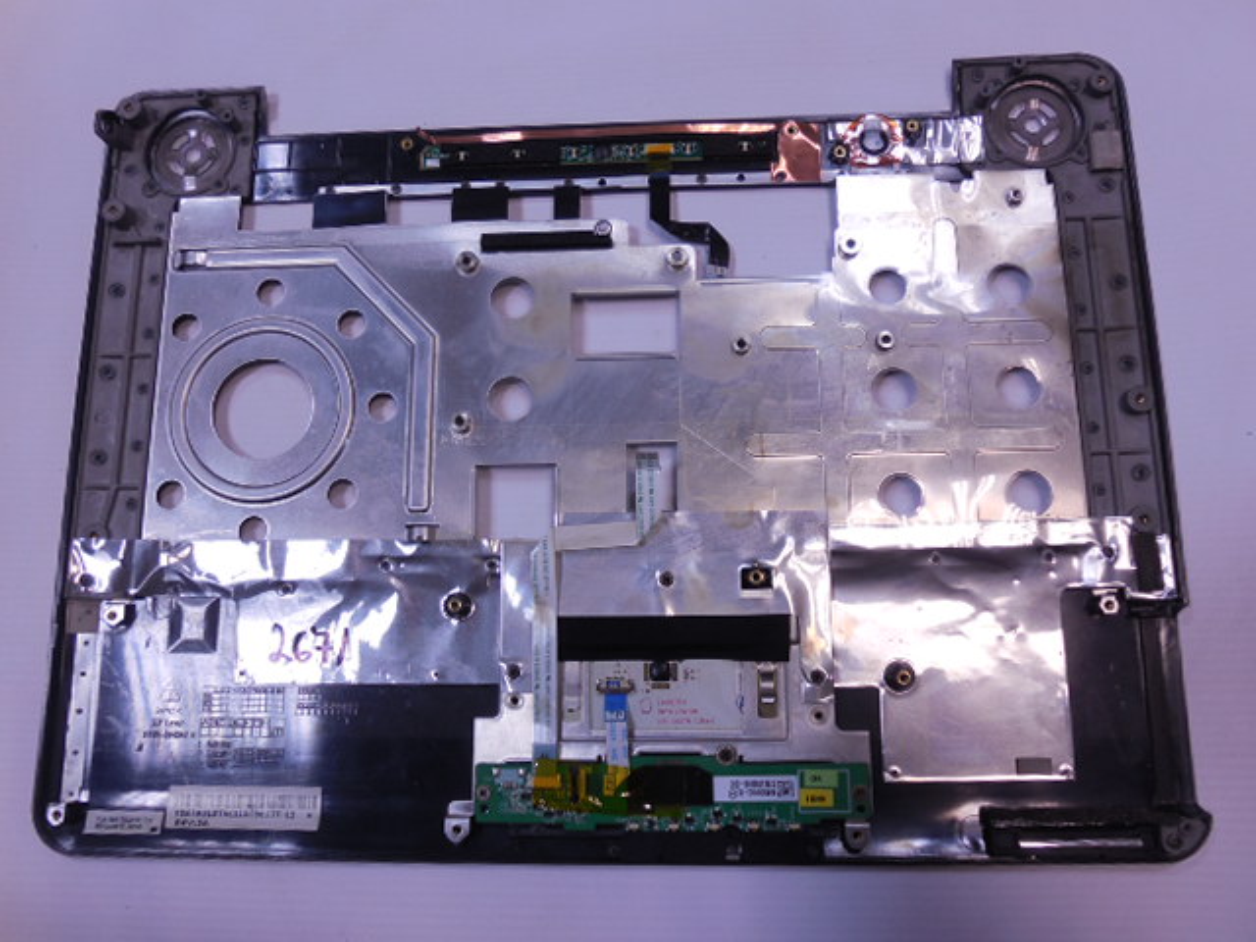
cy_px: 471
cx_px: 628
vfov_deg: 53.1
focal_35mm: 26
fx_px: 943
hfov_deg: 67.3
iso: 125
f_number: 3.5
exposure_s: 1/30
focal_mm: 4.6
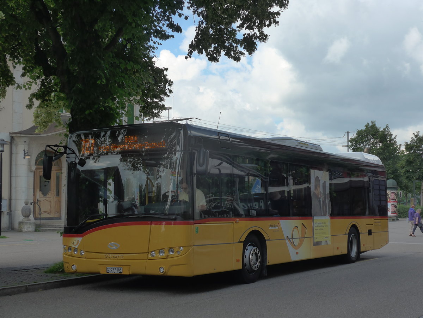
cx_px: 212
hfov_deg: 31.2
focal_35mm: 62
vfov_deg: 23.7
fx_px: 758
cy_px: 159
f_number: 4
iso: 160
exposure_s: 1/800
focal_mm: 12.7
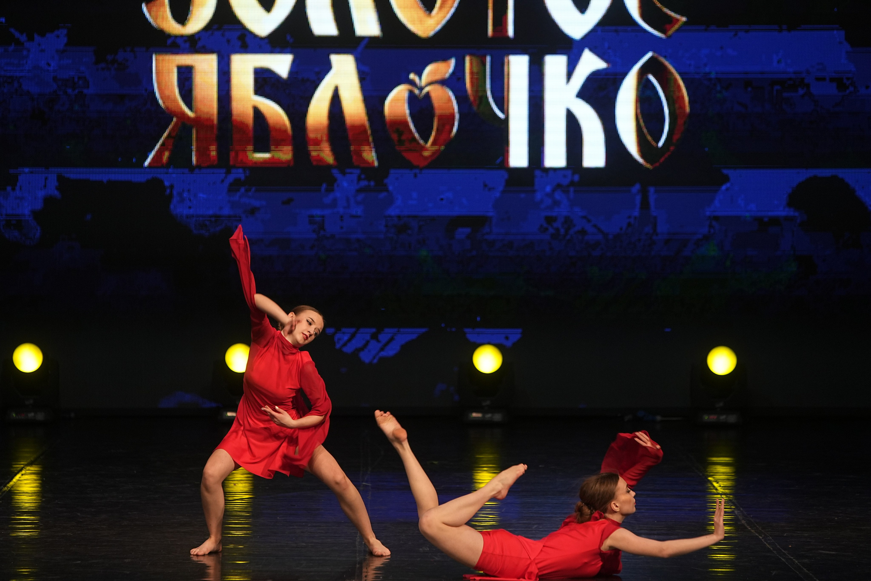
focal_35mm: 155
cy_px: 290
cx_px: 436
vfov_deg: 8.9
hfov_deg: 13.2
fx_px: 3750
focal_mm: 155
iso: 1600
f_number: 4
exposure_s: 1/400
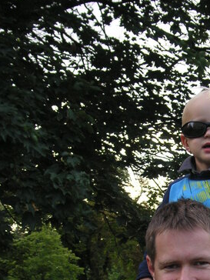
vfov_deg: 21.4
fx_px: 728
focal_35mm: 90
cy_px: 235
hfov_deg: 16.1
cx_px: 212
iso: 50
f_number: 3
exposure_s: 1/90
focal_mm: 6.9
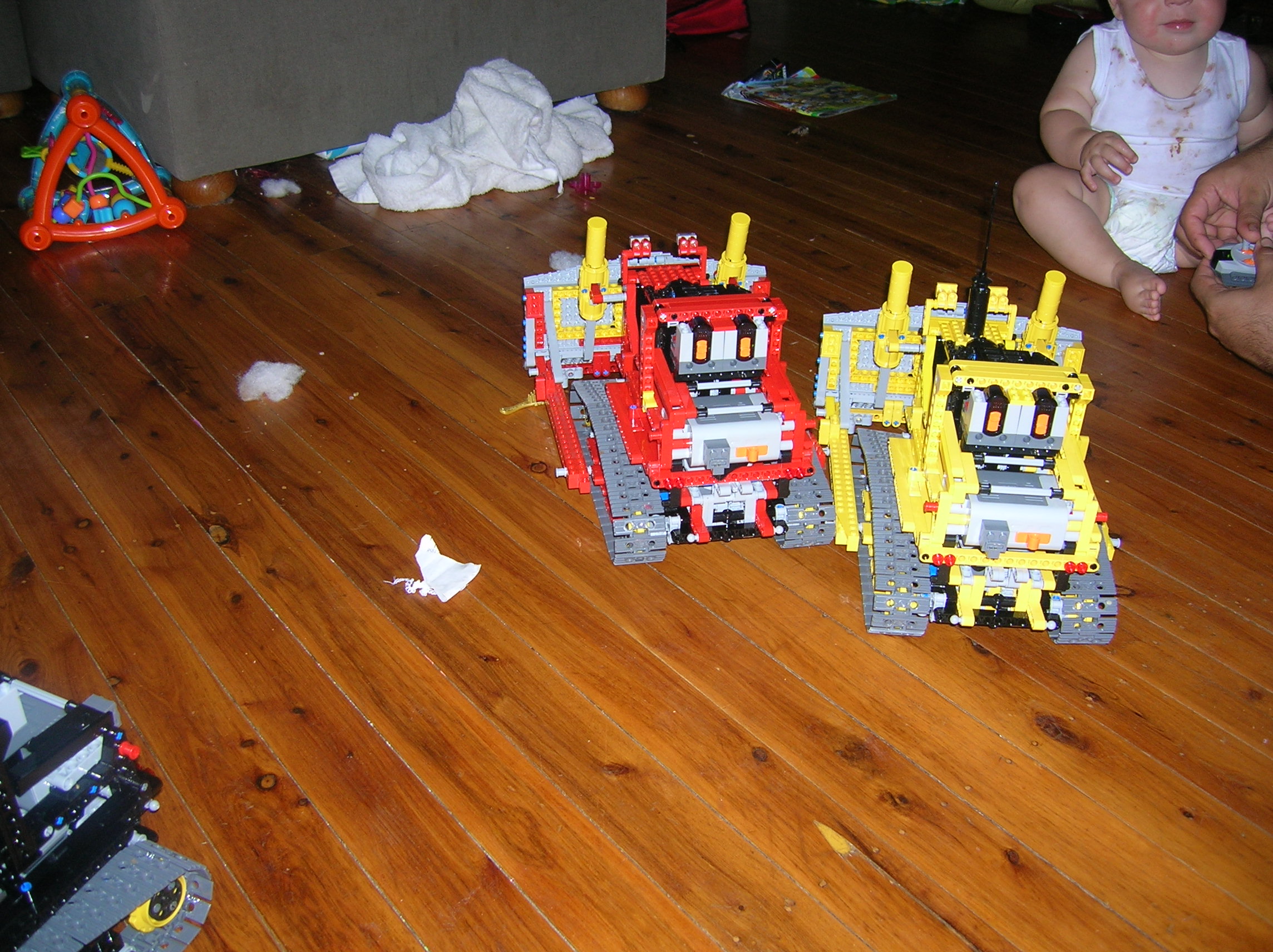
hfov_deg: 54.0
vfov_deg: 41.7
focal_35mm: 34
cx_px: 636
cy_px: 476
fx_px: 1249
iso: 50
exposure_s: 1/60.1
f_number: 2.9
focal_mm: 5.7
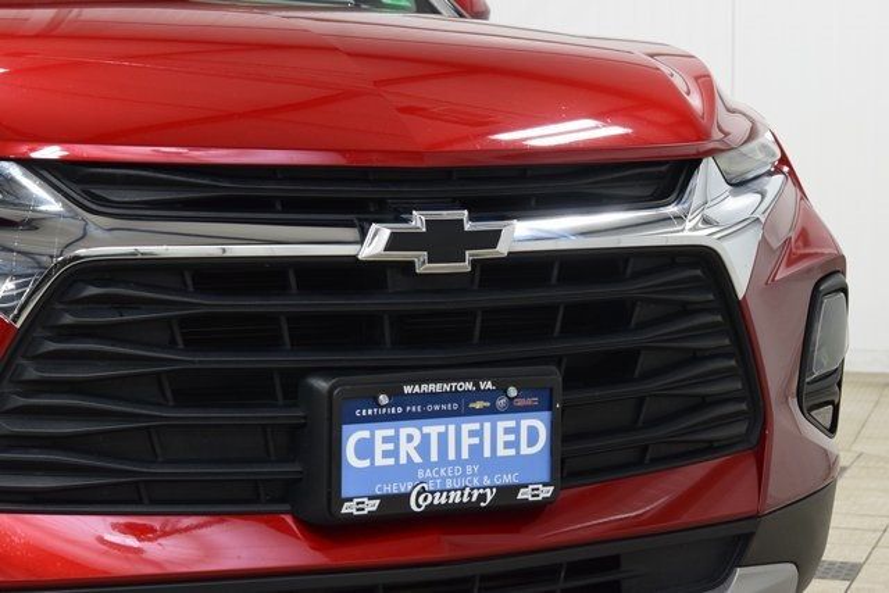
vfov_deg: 16.3
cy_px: 296
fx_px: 2075
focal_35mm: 84
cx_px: 444
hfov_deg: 24.2
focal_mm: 56
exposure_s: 1/30
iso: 1600
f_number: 7.1
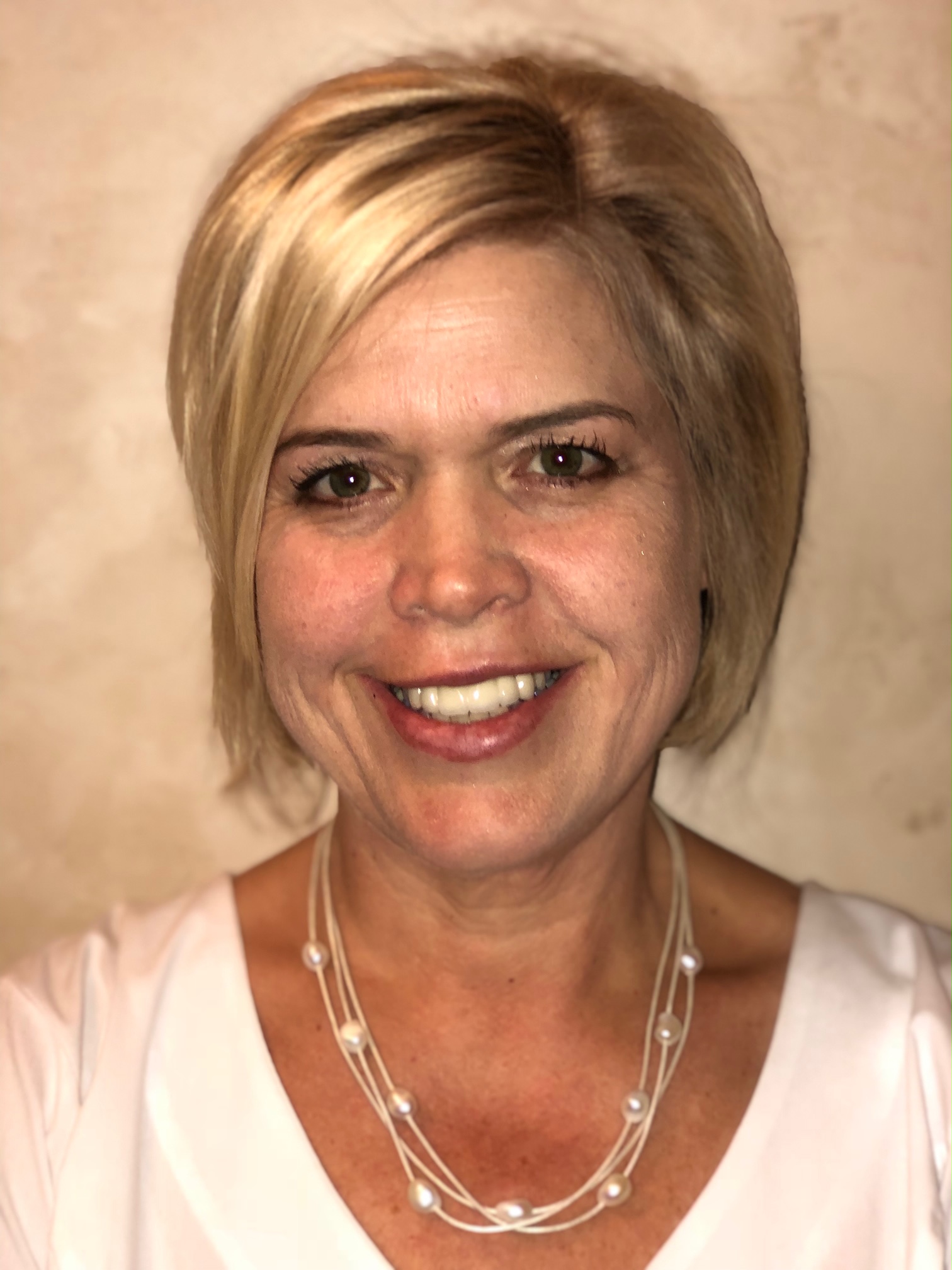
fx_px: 2090
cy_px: 635
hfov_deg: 25.7
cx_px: 476
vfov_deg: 33.8
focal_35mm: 57
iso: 80
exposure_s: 1/30
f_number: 2.8
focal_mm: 6.6
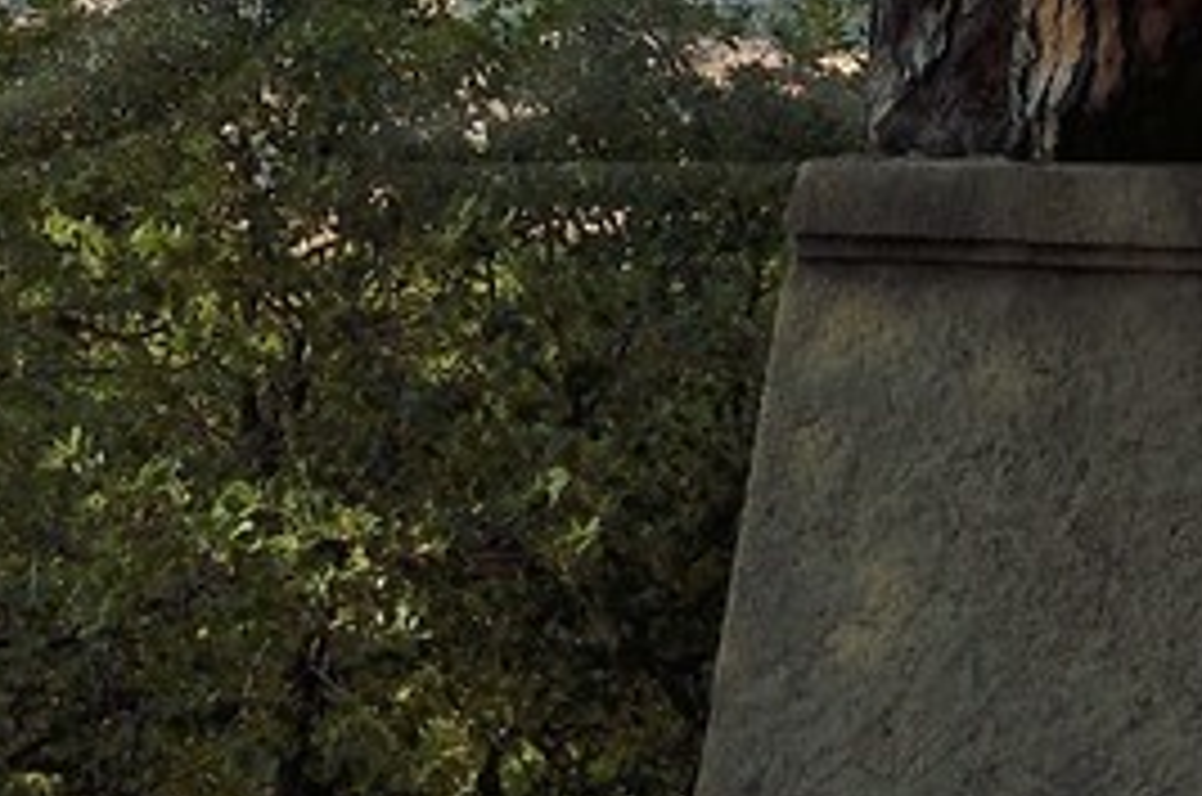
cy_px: -567
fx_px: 7999
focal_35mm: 240
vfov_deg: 5.6
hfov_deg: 8.6
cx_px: 482
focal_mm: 40
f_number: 16
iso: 200
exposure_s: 1/100
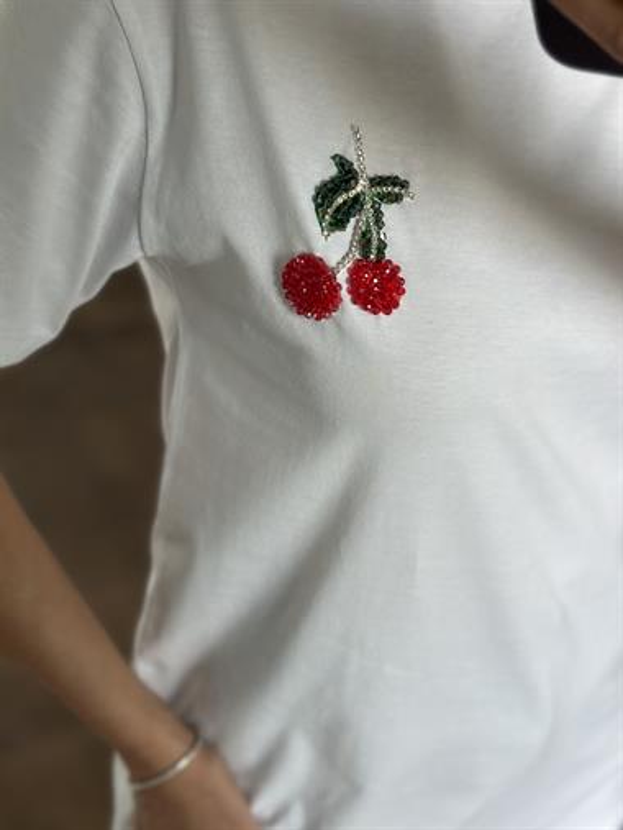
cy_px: 415
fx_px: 1151
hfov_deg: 30.3
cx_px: 312
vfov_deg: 39.6
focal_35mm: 48
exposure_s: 1/121
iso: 80
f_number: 1.78
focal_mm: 6.86
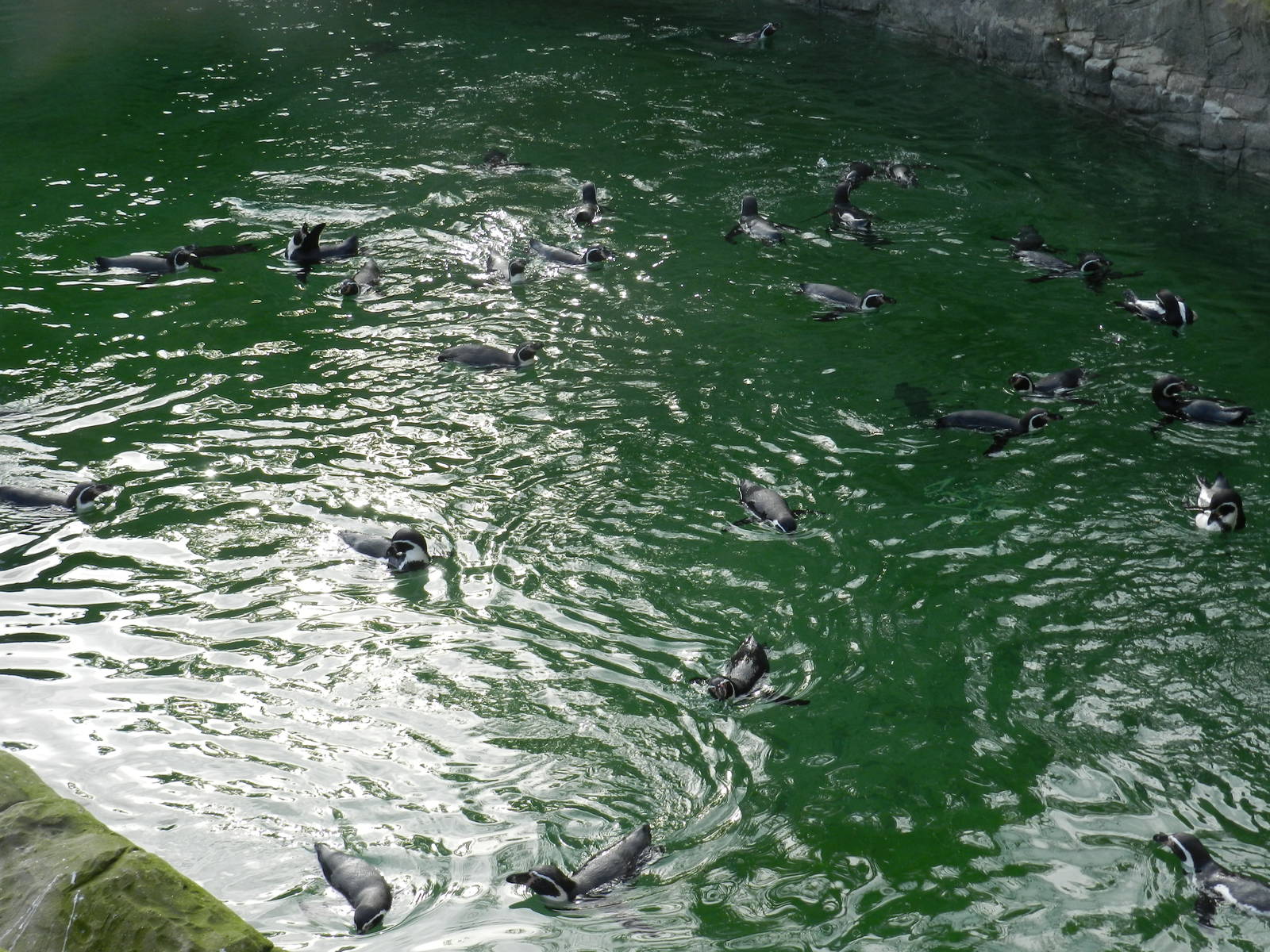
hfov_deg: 28.6
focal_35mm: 68
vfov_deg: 21.6
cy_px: 476
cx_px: 635
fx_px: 2495
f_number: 4.7
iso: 160
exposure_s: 1/320
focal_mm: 12.1
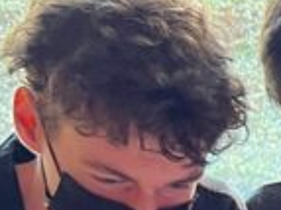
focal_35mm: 186
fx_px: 1509
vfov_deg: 7.5
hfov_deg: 9.0
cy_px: 497
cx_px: 798
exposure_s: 1/50
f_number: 1.5
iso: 320
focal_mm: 5.7
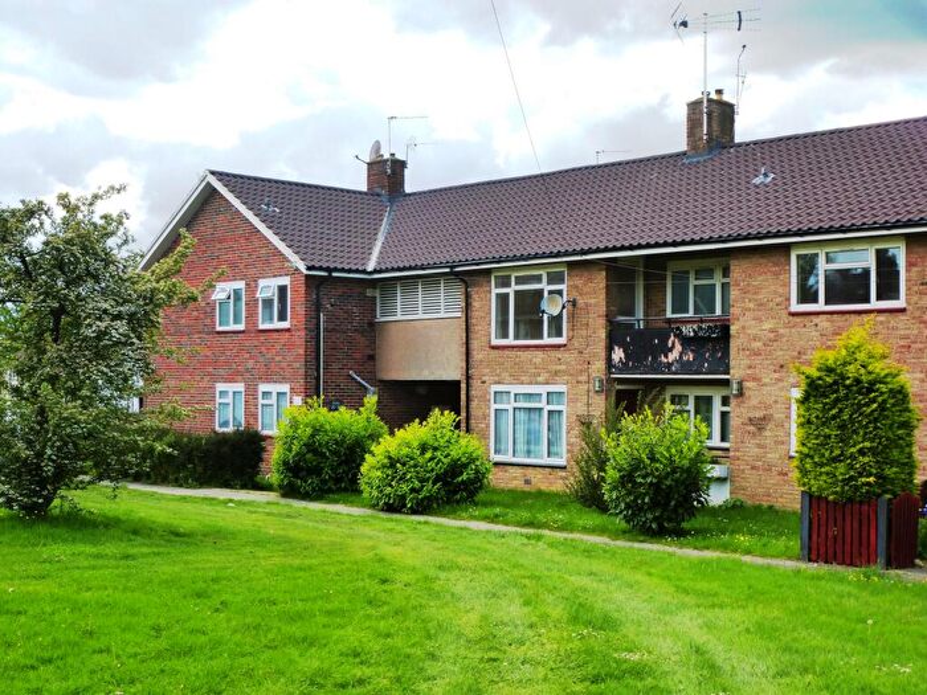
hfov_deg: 36.8
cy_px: 348
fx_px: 1393
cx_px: 464
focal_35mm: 52
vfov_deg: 28.0
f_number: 4.3
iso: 160
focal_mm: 9.4
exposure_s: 1/320
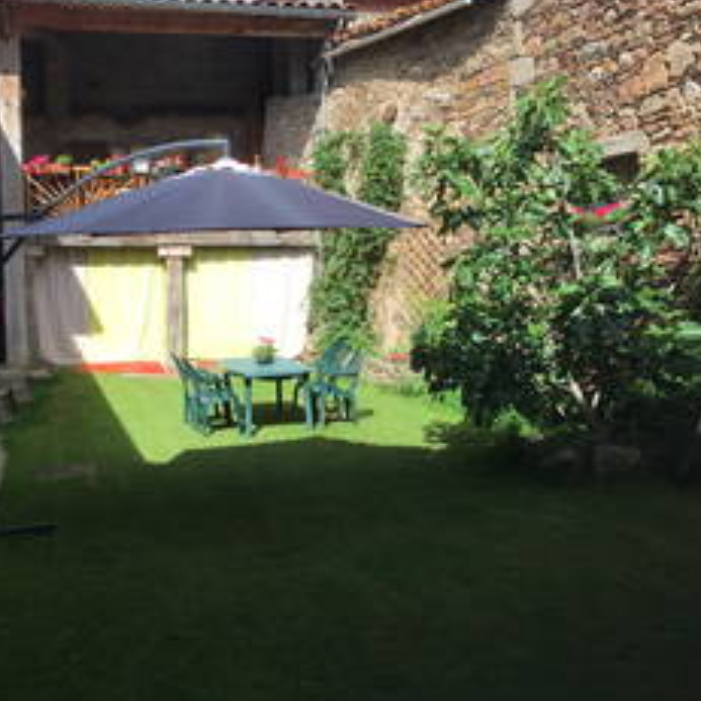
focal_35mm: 40
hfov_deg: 41.9
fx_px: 916
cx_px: 337
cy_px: 346
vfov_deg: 41.9
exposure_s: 1/605
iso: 25
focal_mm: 4.15
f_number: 2.2
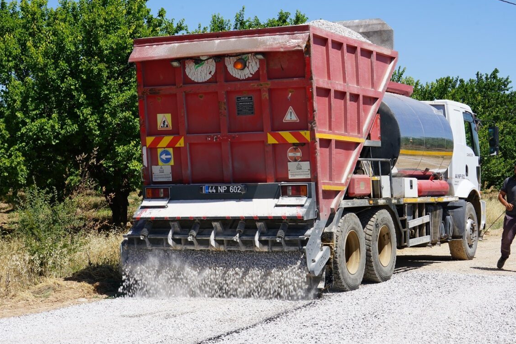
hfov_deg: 25.7
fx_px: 1132
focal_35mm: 79
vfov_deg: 17.3
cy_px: 169
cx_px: 230
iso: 100
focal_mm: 70
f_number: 13
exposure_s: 1/100
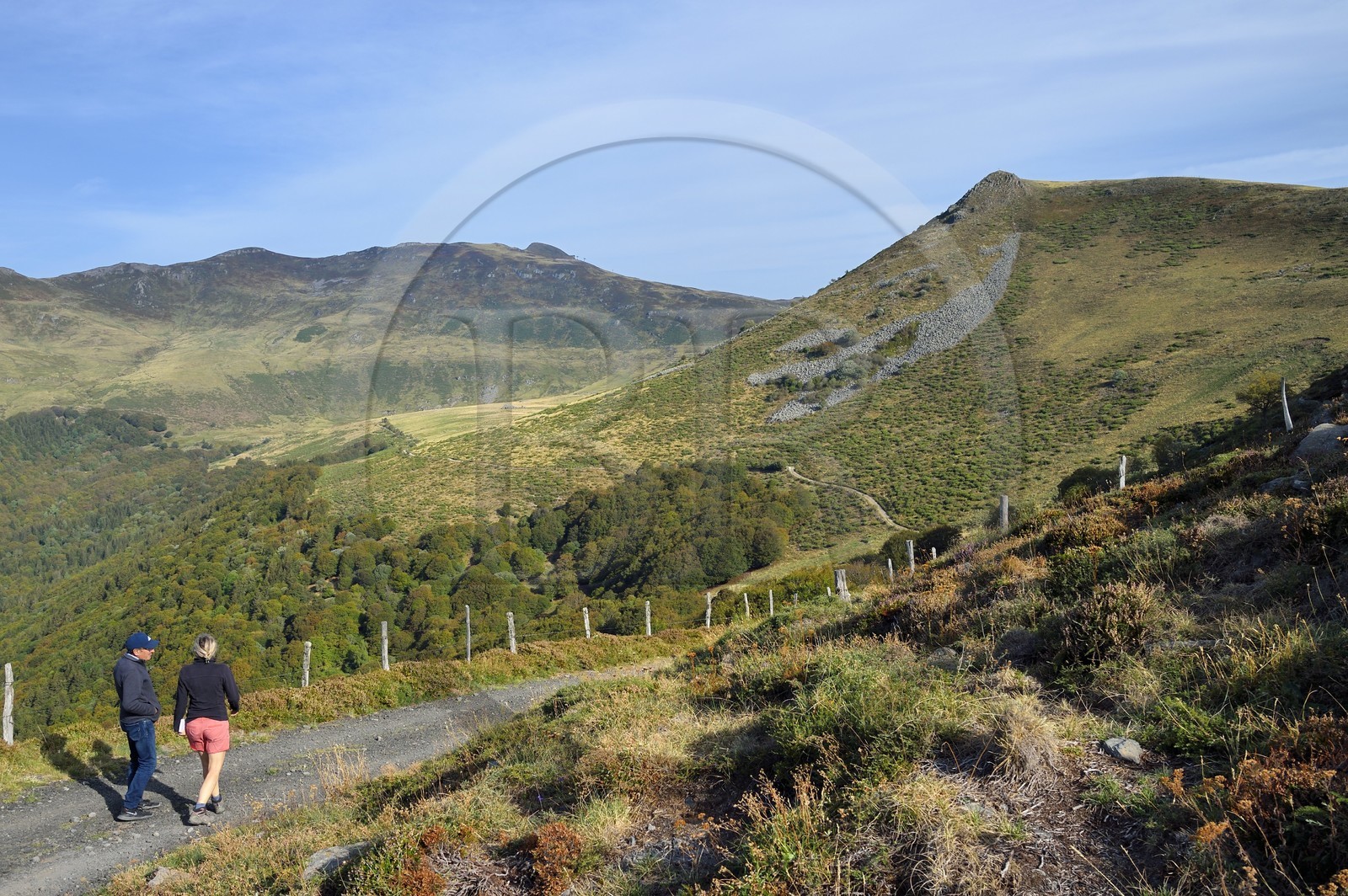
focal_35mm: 34
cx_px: 674
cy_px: 448
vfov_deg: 38.8
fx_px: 1272
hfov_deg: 55.8
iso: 200
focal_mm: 34
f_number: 13
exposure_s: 1/250
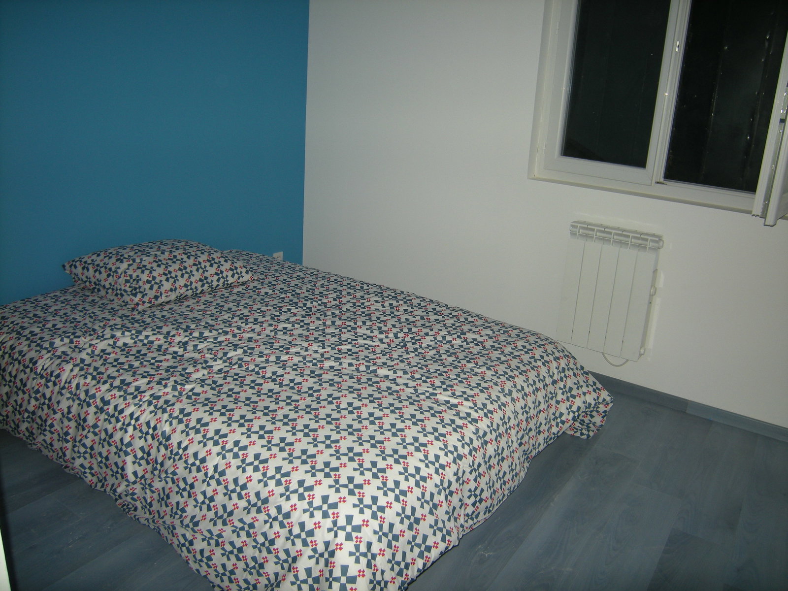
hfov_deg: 63.4
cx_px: 394
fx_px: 637
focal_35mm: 28
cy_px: 296
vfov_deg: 49.7
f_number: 2.8
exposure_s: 1/60
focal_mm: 4.7
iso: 73
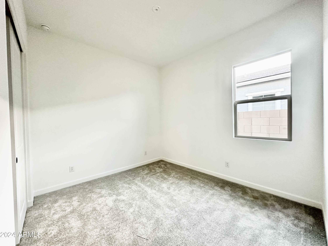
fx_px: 133
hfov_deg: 102.1
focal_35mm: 14
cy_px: 123
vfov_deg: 85.7
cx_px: 164
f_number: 2.2
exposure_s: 1/60
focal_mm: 2.22
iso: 250
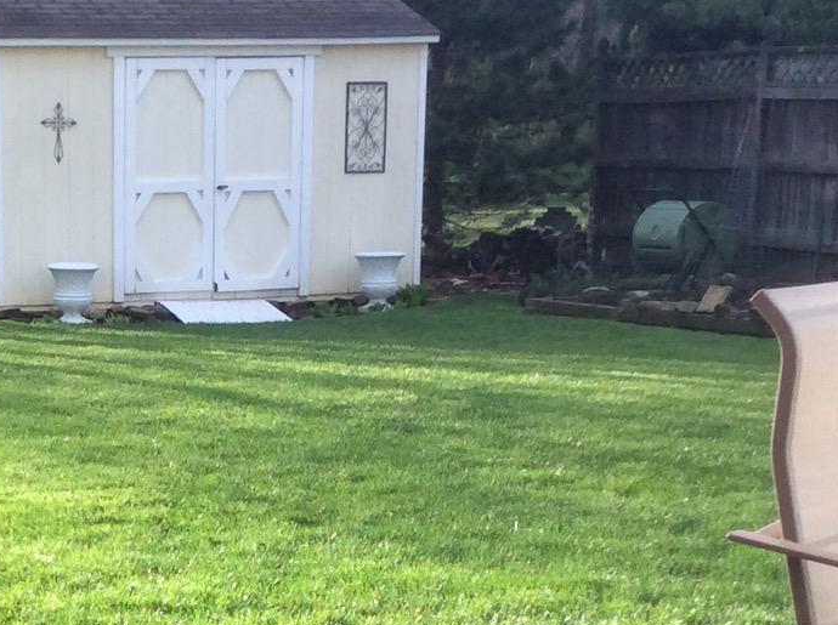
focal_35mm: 95
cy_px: 743
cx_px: -15
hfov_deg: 20.0
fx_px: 2296
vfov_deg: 15.0
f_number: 2.4
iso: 50
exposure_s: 1/120
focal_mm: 3.3
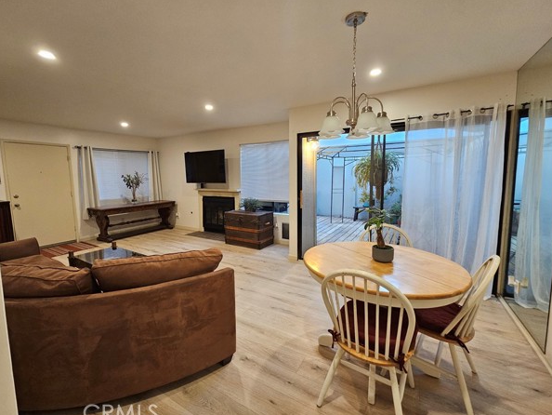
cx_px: 267
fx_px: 223
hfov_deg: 102.0
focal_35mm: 14
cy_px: 203
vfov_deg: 85.7
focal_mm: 2.2
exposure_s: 1/60
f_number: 2.2
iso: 320
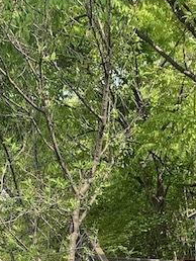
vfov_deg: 17.5
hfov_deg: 14.0
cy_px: 365
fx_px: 776
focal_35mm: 103
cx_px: 235
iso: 25
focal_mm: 4.25
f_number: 1.8
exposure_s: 1/419
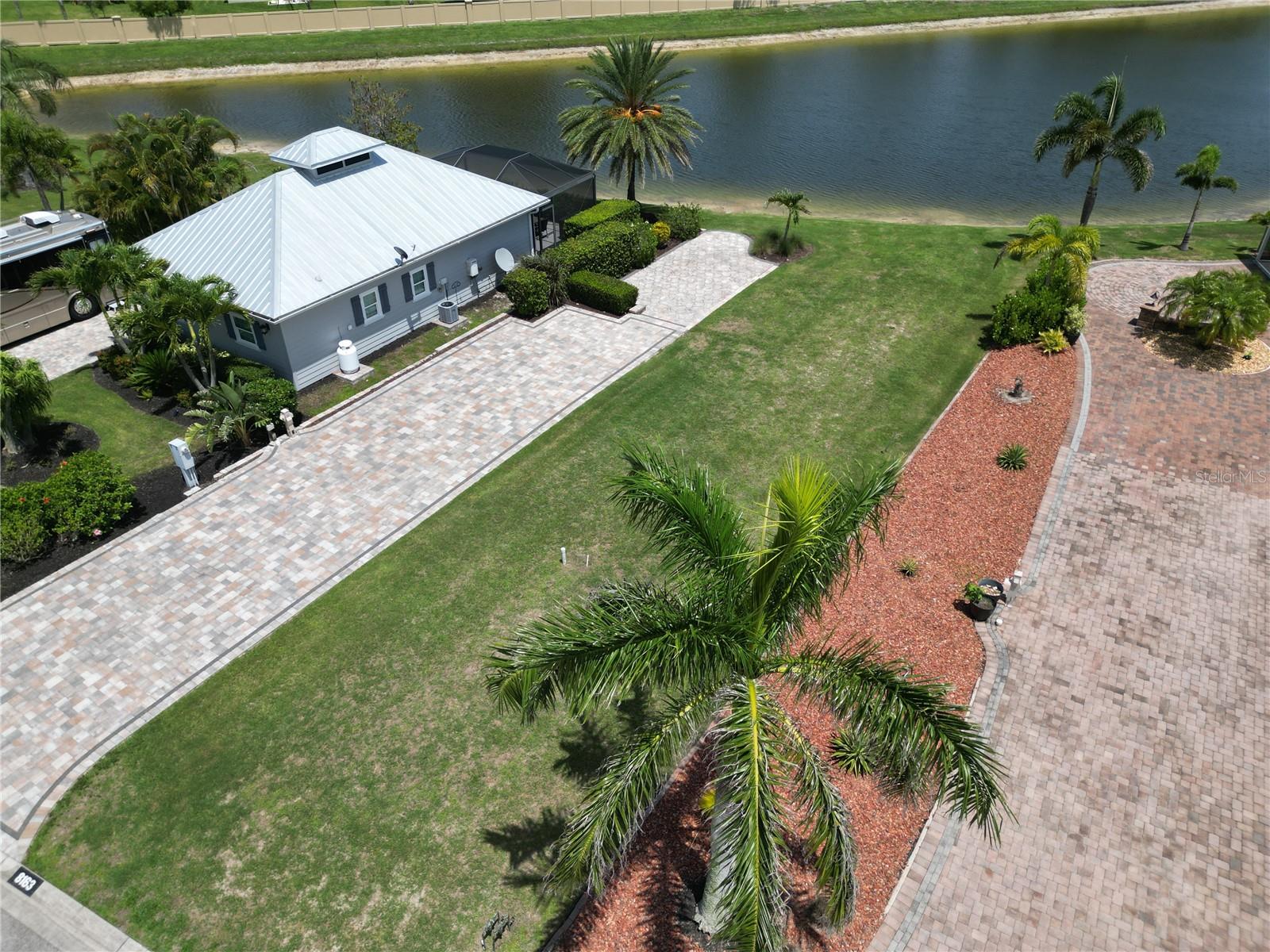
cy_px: 476
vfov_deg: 56.8
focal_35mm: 24
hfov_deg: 71.6
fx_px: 881
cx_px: 635
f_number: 1.7
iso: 120
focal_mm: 6.72
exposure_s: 1/4000
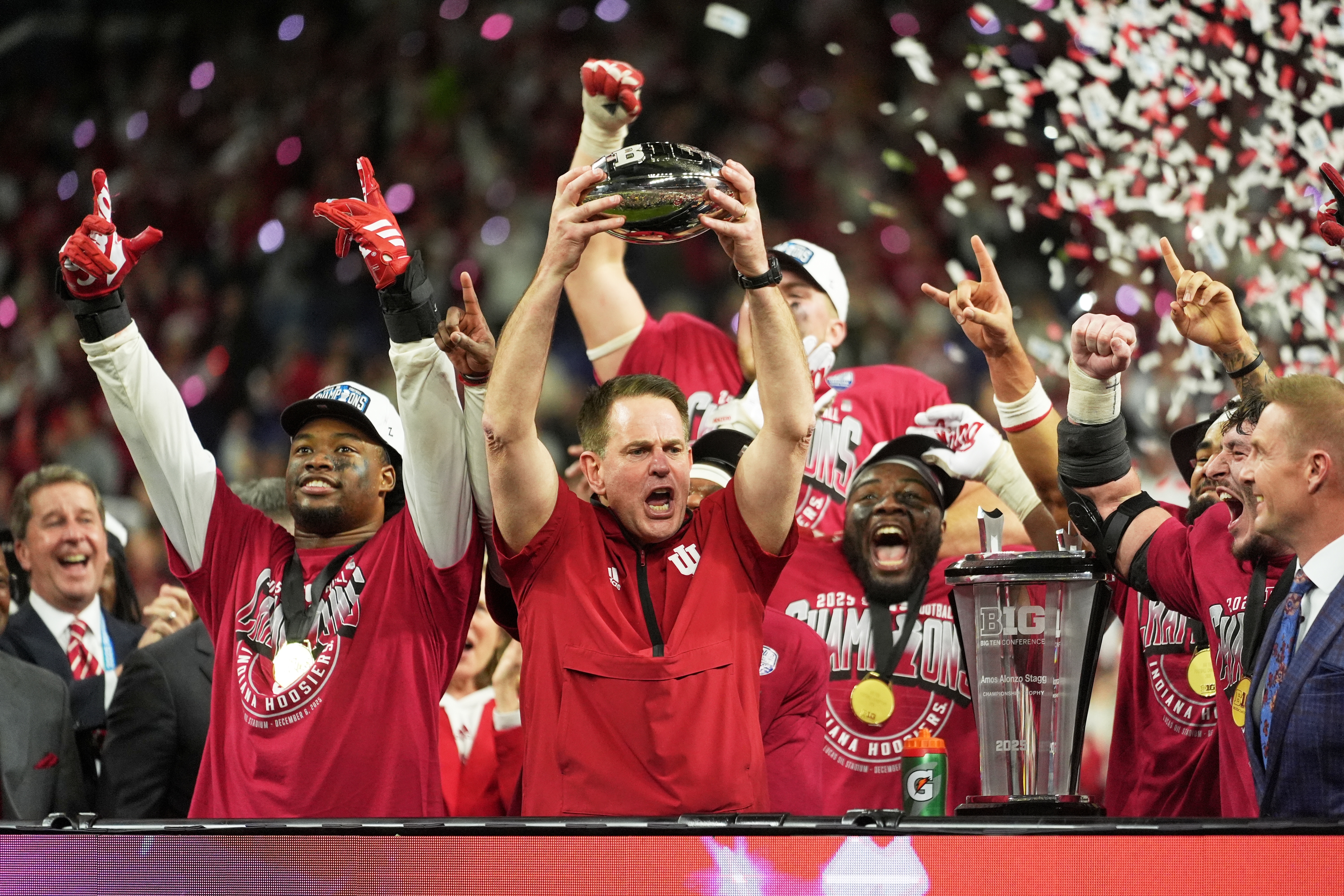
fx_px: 7466
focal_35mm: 200
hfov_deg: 10.3
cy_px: 448
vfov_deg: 6.9
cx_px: 672
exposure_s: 1/2000
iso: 3200
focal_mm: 200
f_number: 2.8
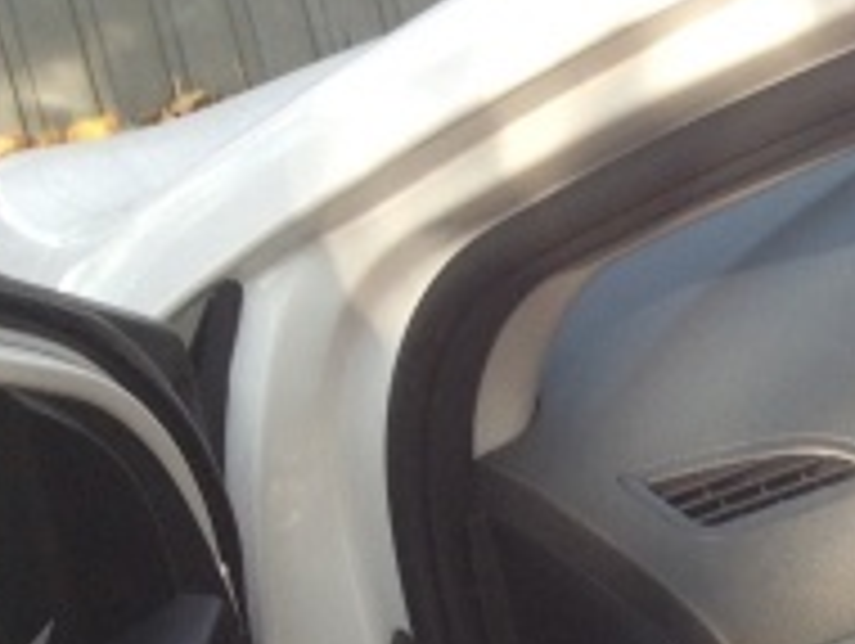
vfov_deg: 9.9
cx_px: 1732
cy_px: 869
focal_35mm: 147
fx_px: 3635
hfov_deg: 11.9
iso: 64
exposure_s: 1/60
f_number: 2.4
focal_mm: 4.28
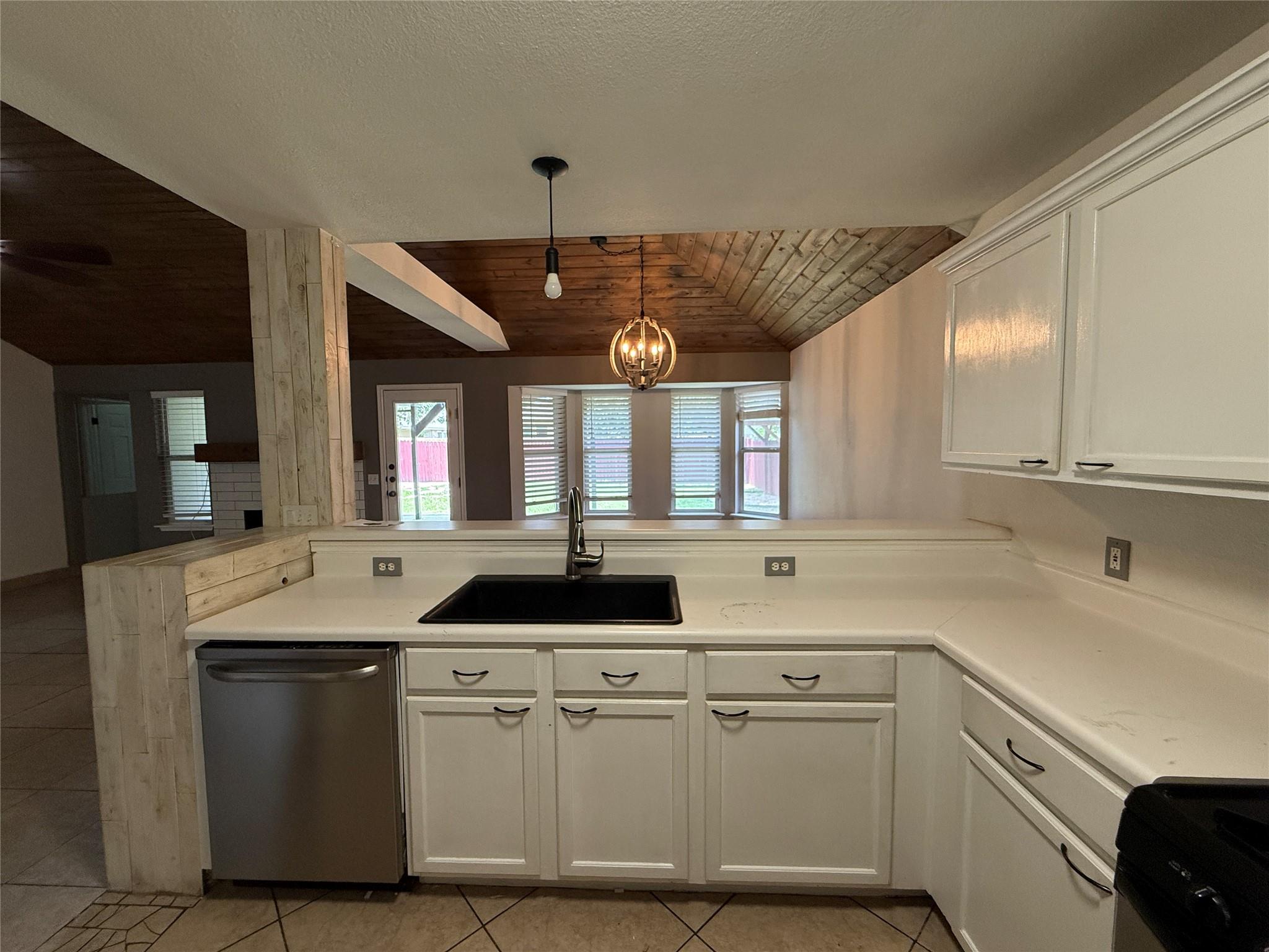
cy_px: 476
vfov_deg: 85.7
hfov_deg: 102.1
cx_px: 634
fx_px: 513
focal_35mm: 14
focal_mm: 2.22
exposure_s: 1/120
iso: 250
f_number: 2.2
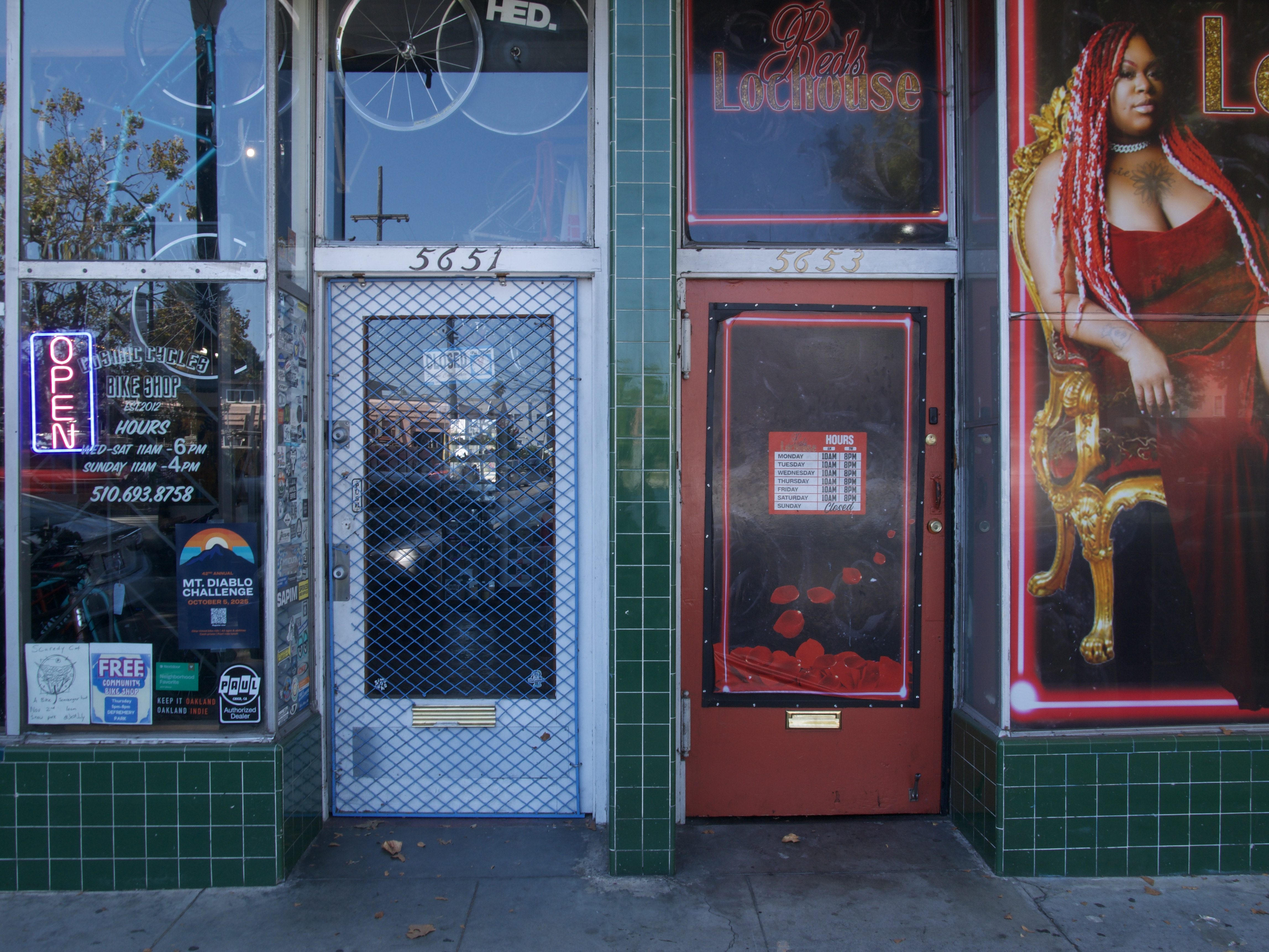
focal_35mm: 30
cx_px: 634
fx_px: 1100
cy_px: 476
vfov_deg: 46.8
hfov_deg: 59.9
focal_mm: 15
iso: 100
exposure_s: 1/10
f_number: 14
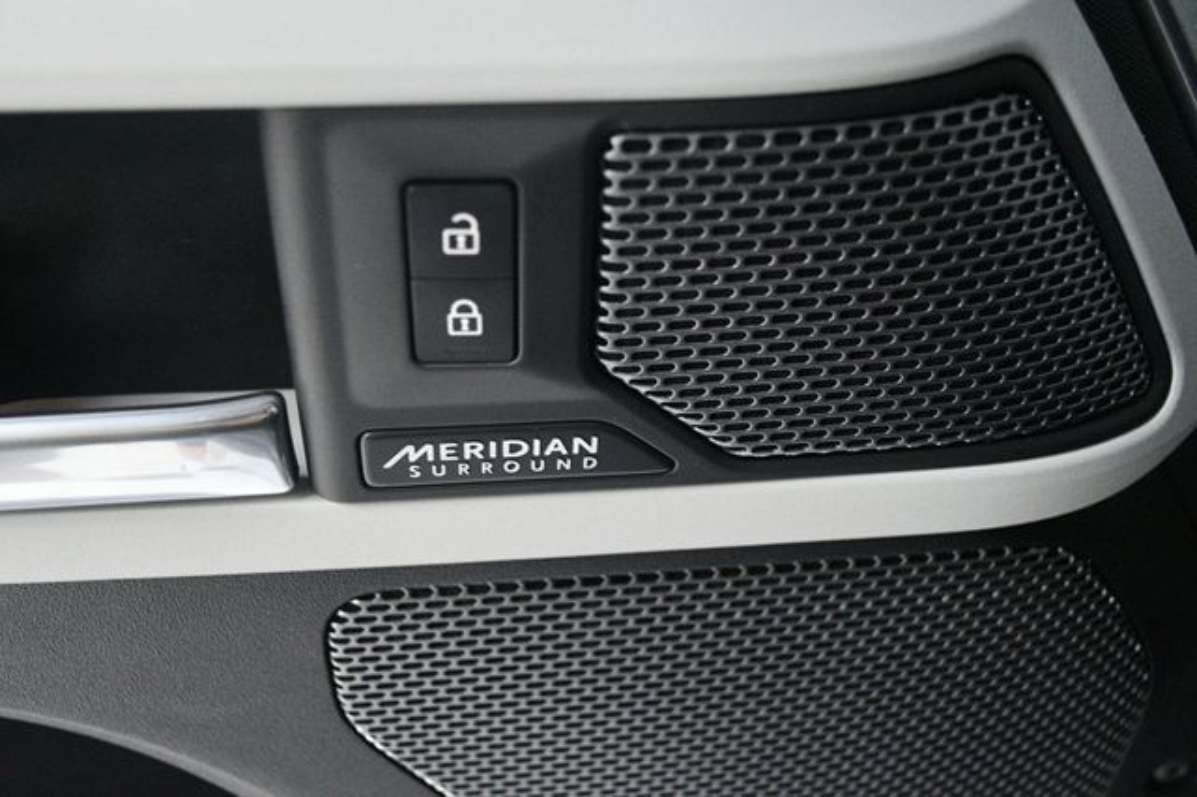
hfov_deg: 49.6
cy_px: 398
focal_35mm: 39
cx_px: 598
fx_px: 1296
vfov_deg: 34.2
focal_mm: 26
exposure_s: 1/60
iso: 5600
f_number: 4.2
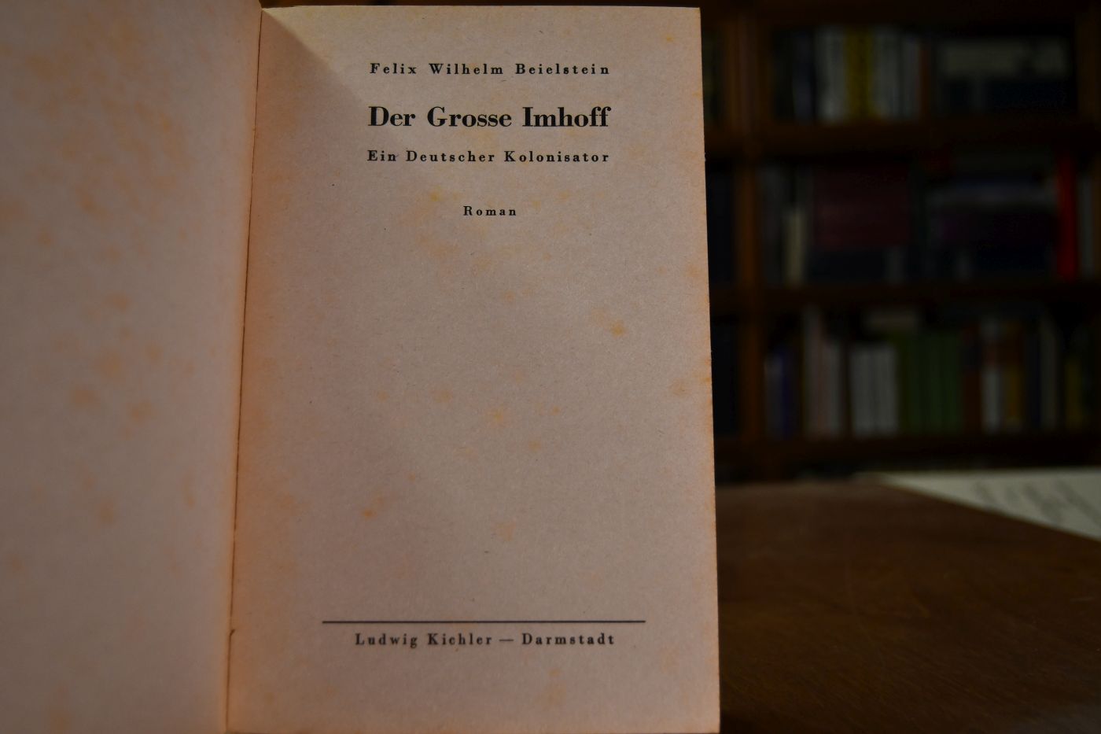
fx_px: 1193
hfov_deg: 49.6
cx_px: 550
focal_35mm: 39
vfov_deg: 34.2
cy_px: 367
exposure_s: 1/250
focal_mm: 26
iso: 560
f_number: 4
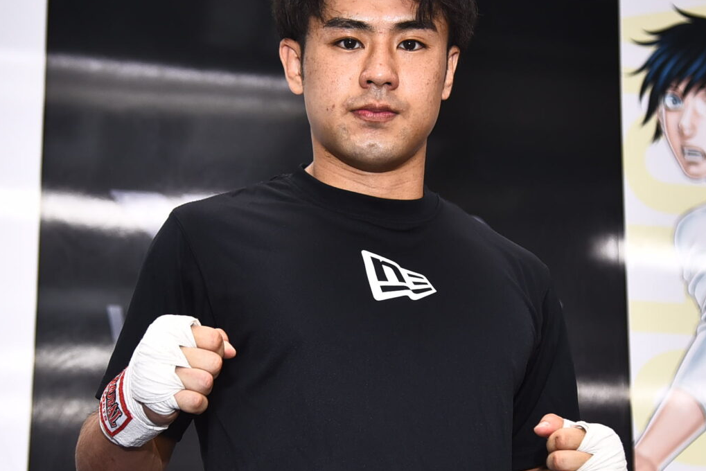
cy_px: 303
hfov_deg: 20.8
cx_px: 346
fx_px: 1922
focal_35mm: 98
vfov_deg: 14.0
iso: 800
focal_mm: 52
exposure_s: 1/200
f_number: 4
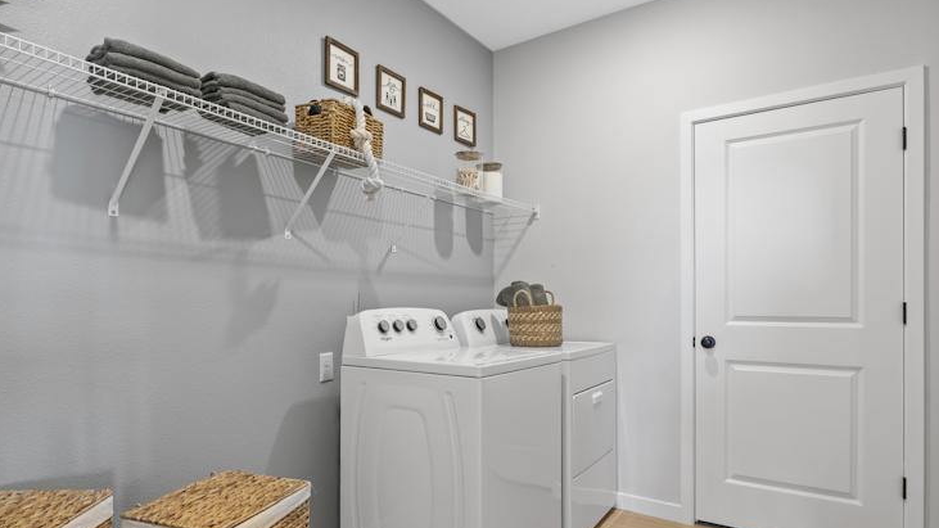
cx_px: 428
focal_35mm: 22
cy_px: 311
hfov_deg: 81.0
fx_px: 548
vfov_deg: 51.2
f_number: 8
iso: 320
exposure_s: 1
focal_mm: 16
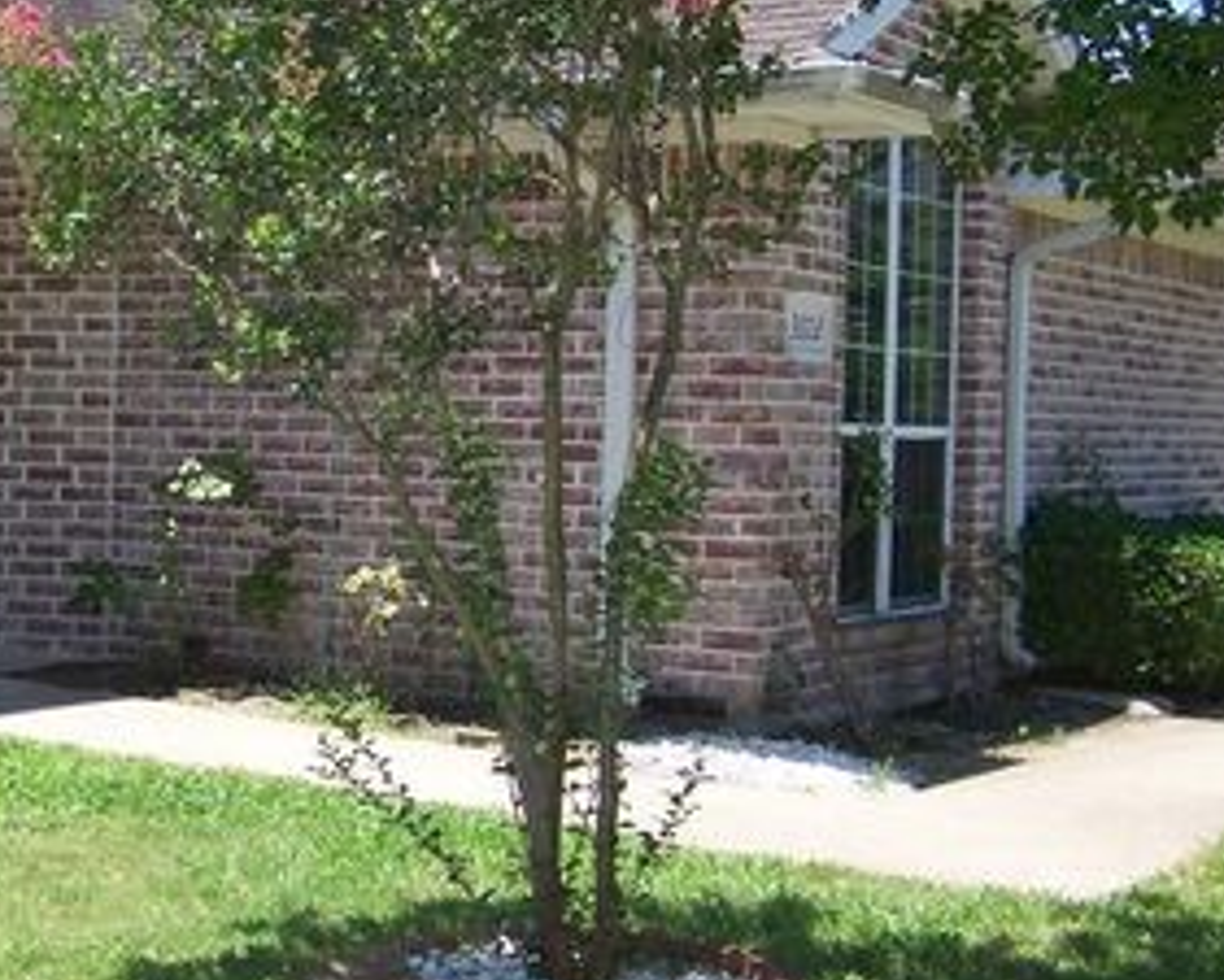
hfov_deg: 28.0
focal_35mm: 66
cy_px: 394
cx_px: 222
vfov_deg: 23.1
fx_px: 2392
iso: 64
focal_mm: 6.3
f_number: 2.8
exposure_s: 1/400
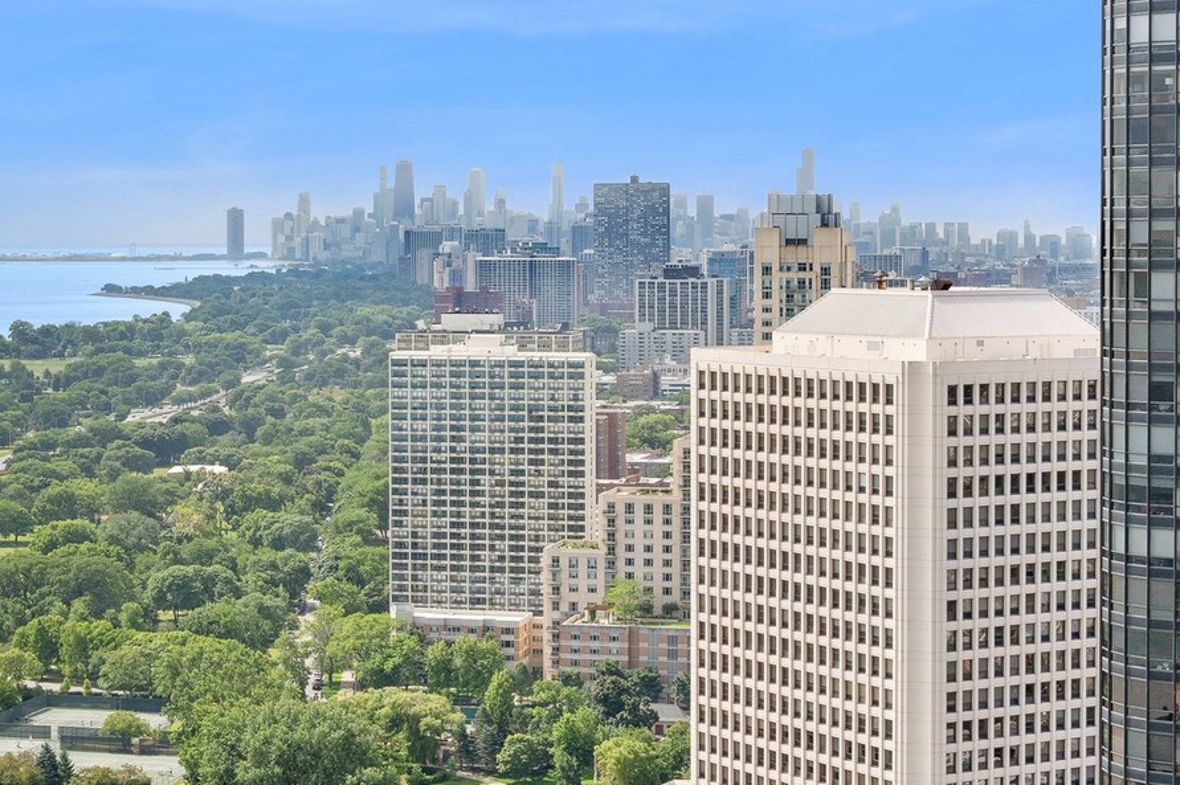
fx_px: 2686
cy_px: 212
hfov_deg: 24.6
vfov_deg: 16.6
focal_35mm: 82
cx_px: 369
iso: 200
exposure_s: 1/350
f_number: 9.5
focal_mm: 30
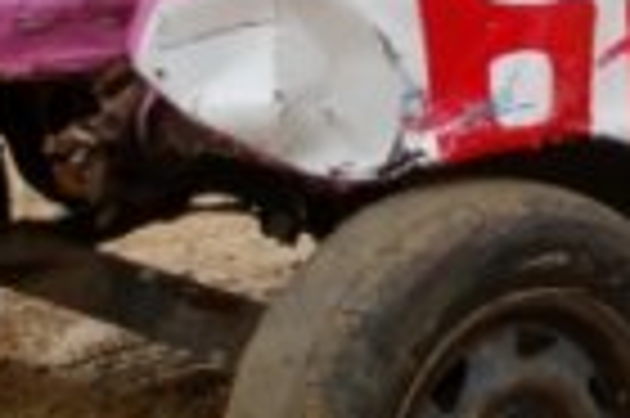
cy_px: -103
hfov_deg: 9.6
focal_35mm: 212
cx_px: 666
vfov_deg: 6.4
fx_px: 3711
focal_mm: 31
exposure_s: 1/400
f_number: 4.5
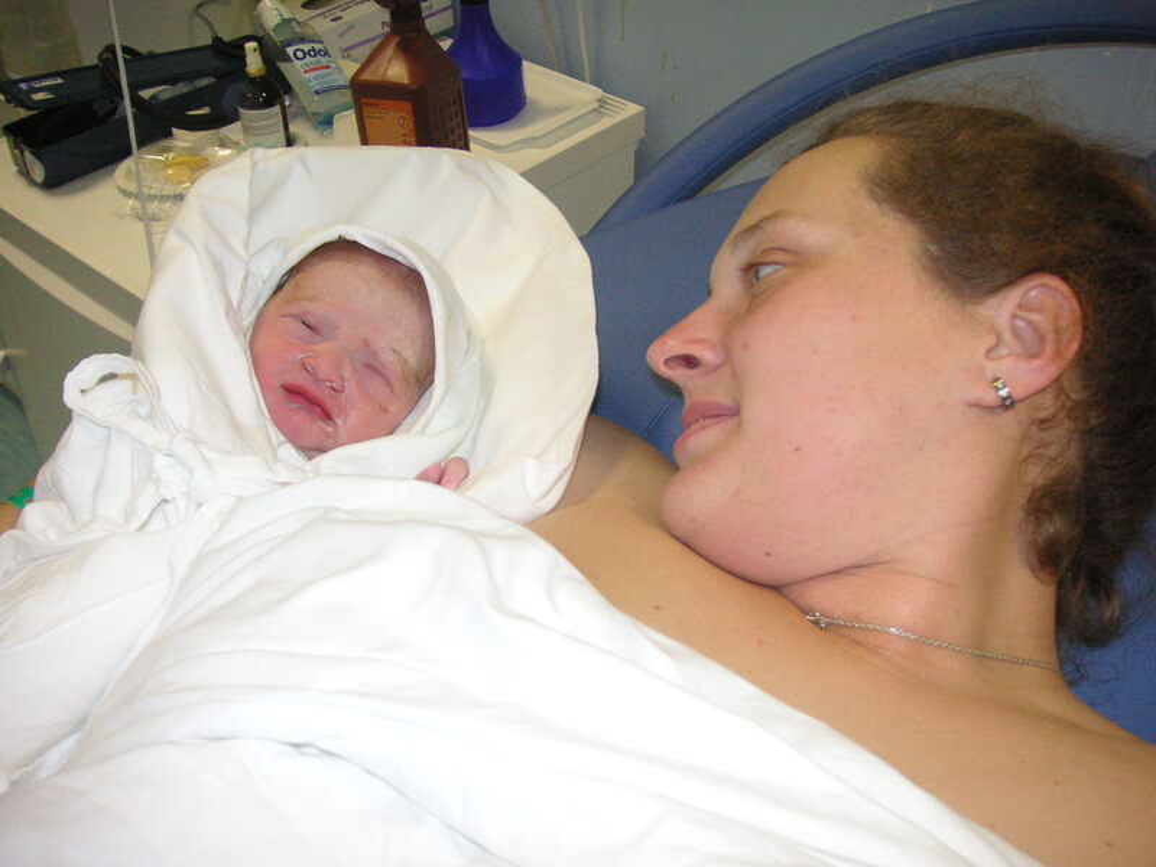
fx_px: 1236
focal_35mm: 37
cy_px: 434
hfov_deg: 50.1
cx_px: 578
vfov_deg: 38.7
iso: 160
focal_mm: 6.1
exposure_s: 1/125
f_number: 2.8
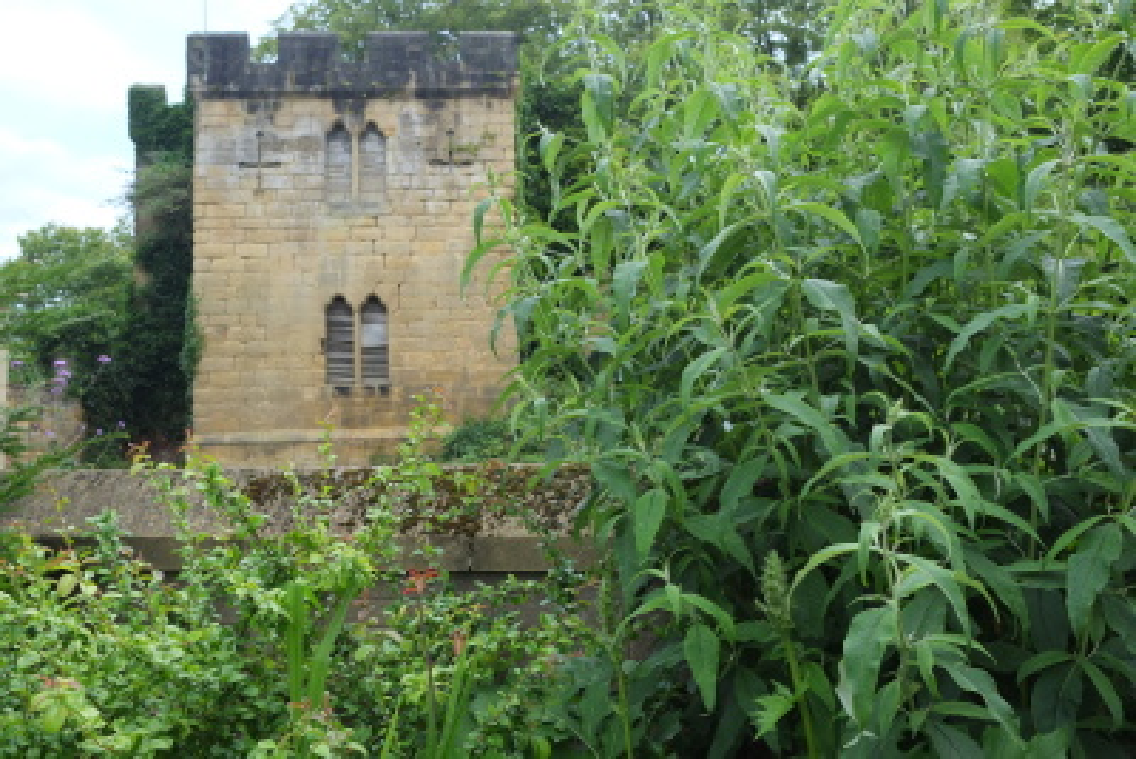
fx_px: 1105
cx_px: 568
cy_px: 380
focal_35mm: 35
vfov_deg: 37.9
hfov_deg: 54.4
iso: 400
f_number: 5.6
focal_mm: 23
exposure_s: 1/300
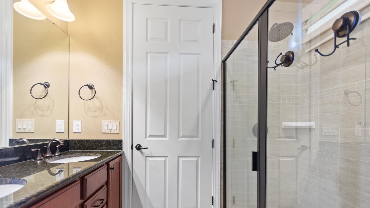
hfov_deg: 99.4
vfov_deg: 66.5
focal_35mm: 16
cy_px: 124
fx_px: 157
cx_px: 186
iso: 100
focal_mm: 10
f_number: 4
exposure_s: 1
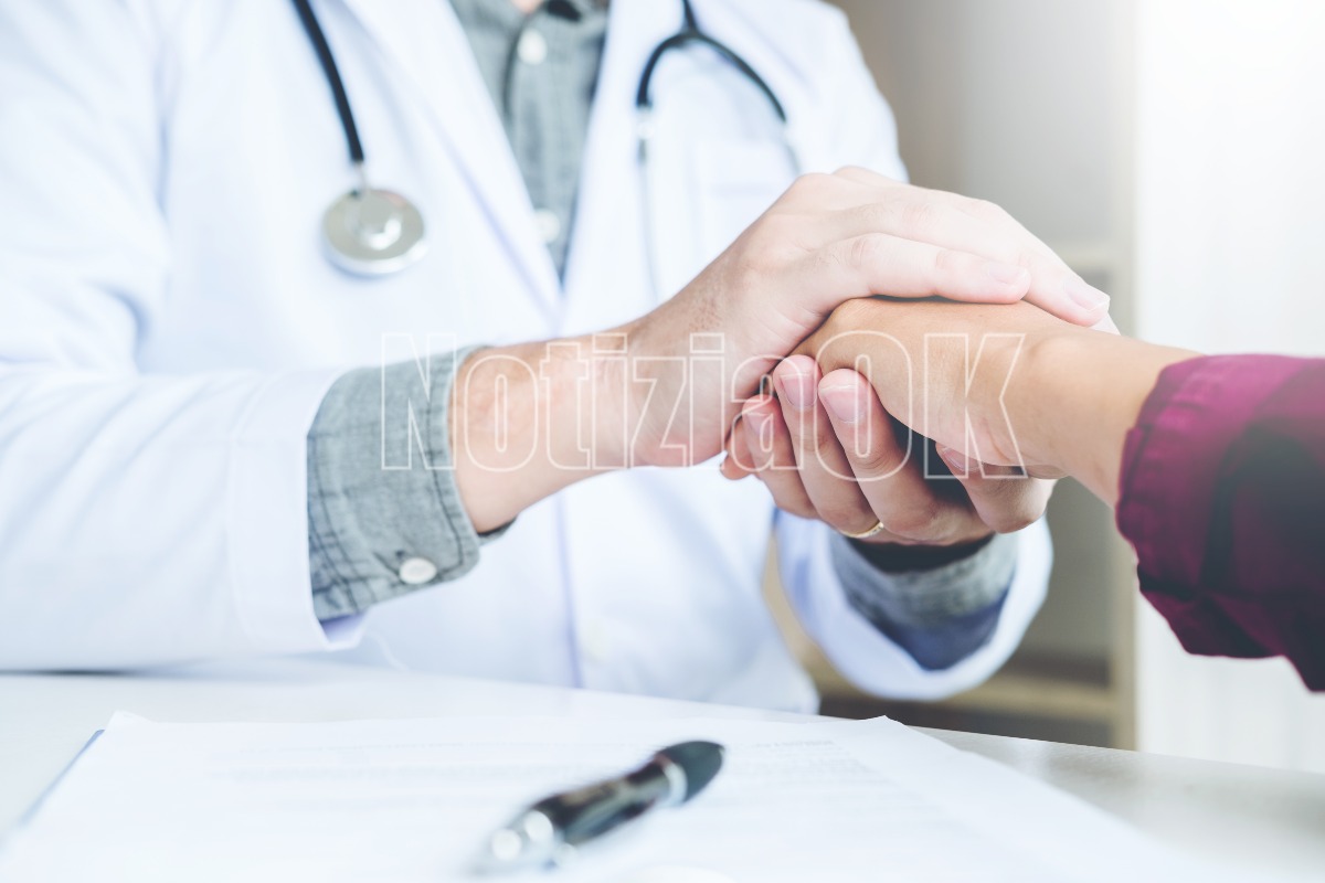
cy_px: 442
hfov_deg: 37.5
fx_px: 1951
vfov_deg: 25.5
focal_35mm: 53
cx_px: 662
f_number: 3.6
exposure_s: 1/125
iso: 100
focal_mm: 35
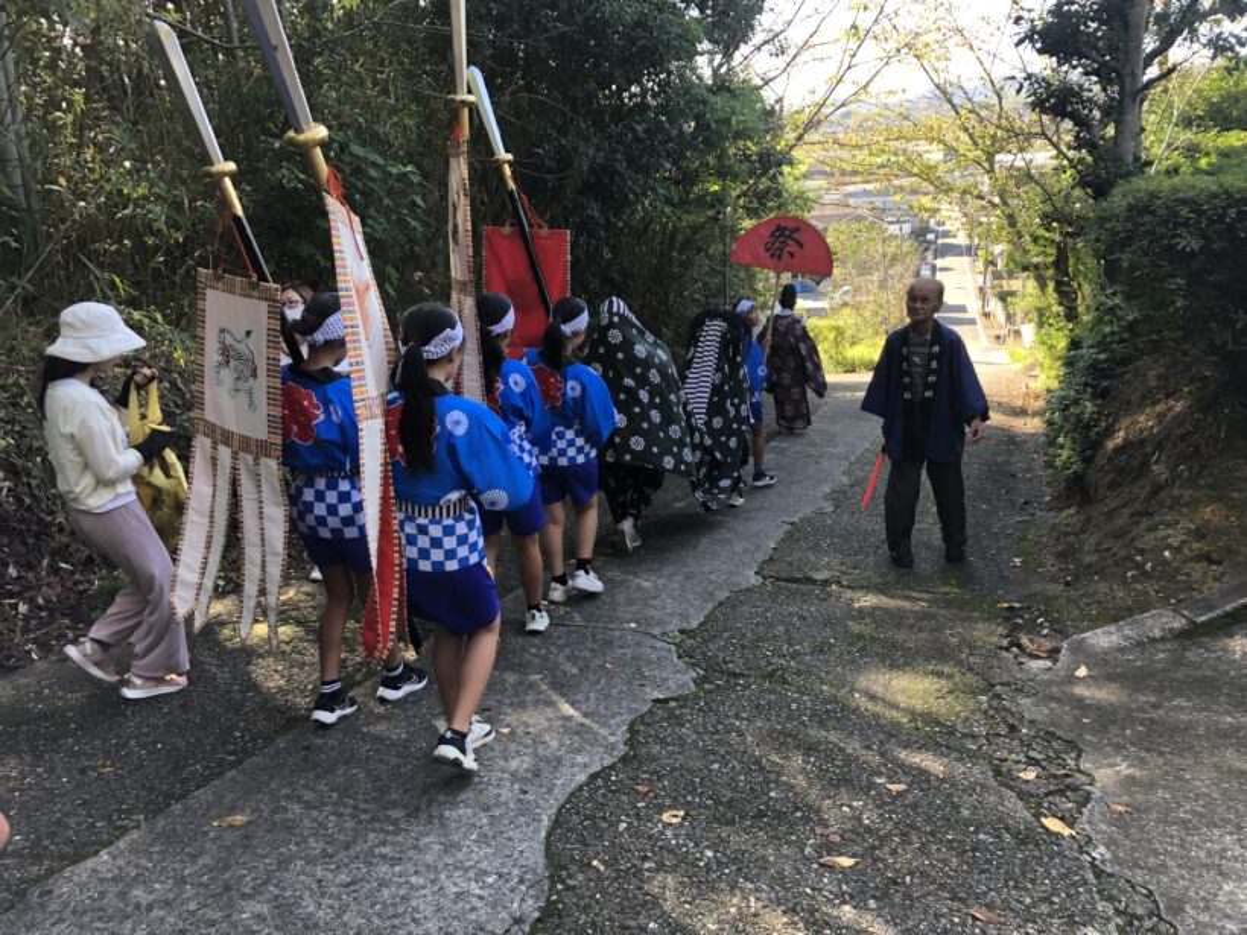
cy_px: 468
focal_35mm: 28
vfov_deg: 49.7
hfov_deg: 63.4
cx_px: 624
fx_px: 1009
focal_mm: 3.99
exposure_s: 1/120
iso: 32
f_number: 1.8
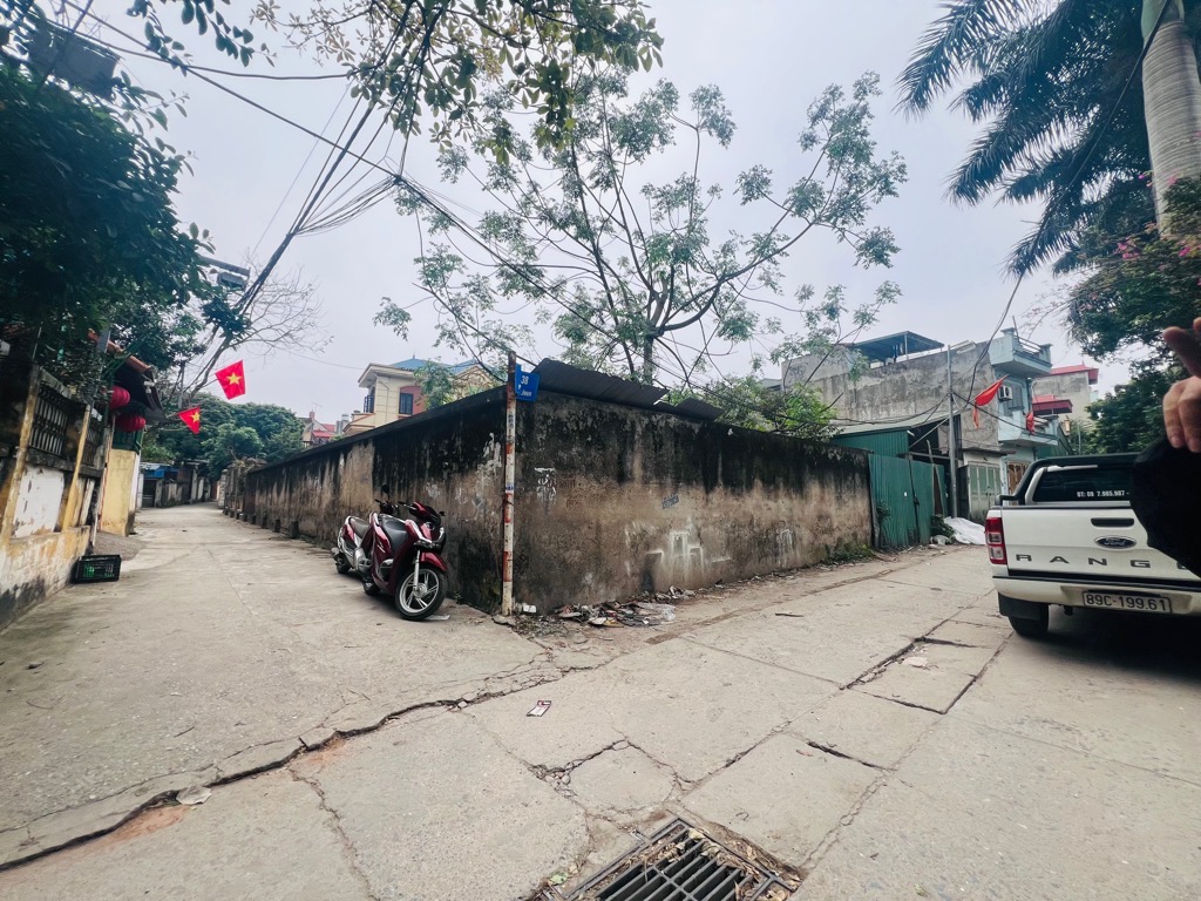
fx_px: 451
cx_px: 600
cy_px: 450
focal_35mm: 13
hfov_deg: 106.2
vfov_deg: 89.9
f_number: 1.8
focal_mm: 1.57
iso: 32
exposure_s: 1/595
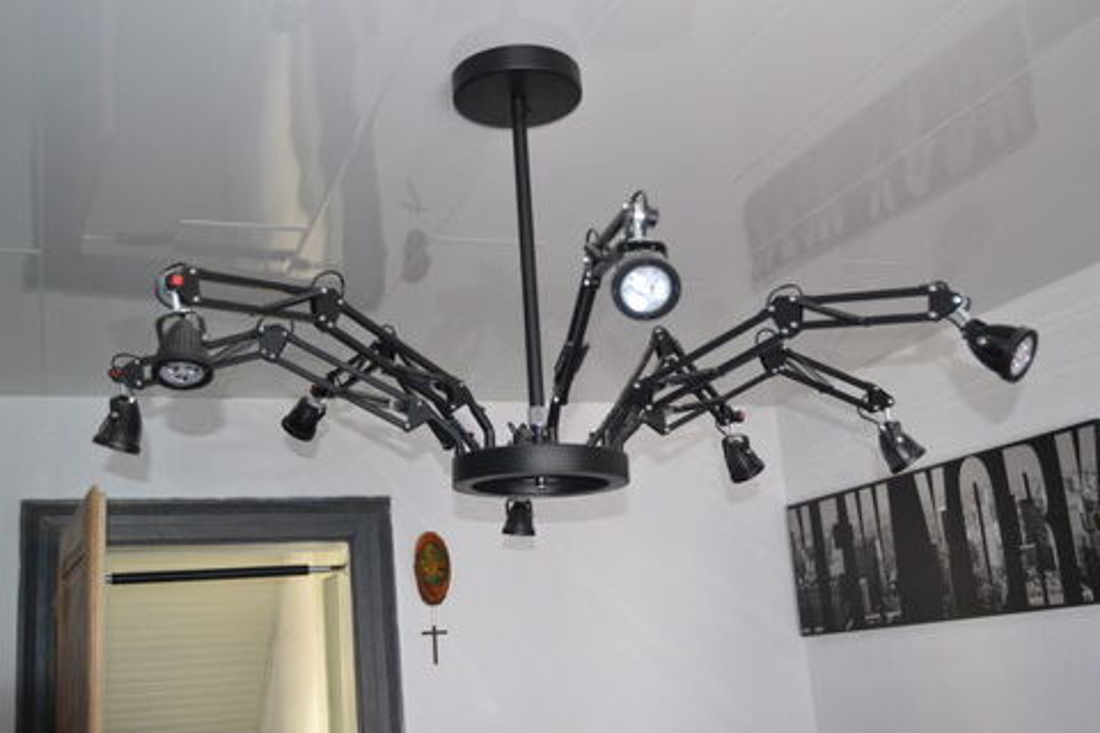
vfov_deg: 34.2
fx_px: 1192
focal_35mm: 39
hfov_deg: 49.6
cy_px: 366
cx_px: 550
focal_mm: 26
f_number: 4.2
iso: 1250
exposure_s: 1/60
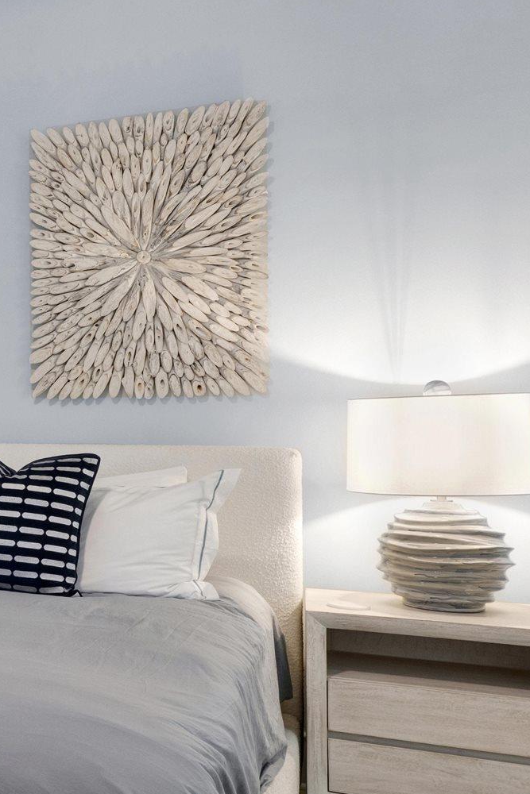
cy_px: 412
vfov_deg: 45.4
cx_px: -340
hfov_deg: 22.8
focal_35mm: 43
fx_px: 949
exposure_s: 1/2.5
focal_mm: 14
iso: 400
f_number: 11
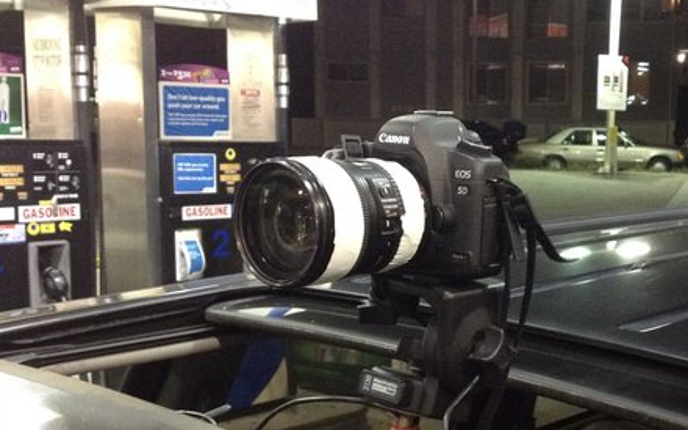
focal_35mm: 54
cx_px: 383
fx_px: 1013
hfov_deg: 37.5
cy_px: 222
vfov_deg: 24.0
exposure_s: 1/20
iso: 320
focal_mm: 4.28
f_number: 2.4
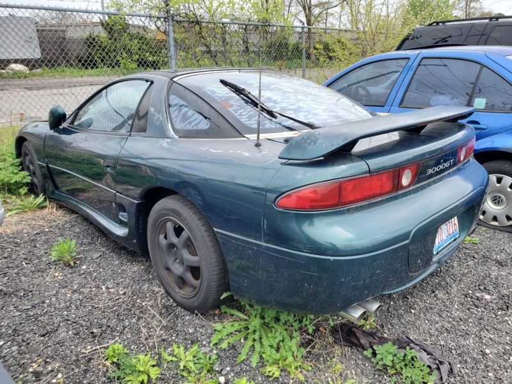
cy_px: 192
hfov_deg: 67.3
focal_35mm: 26
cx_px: 256
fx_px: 385
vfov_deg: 53.1
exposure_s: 1/619
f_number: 2.4
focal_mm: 4.3
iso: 50
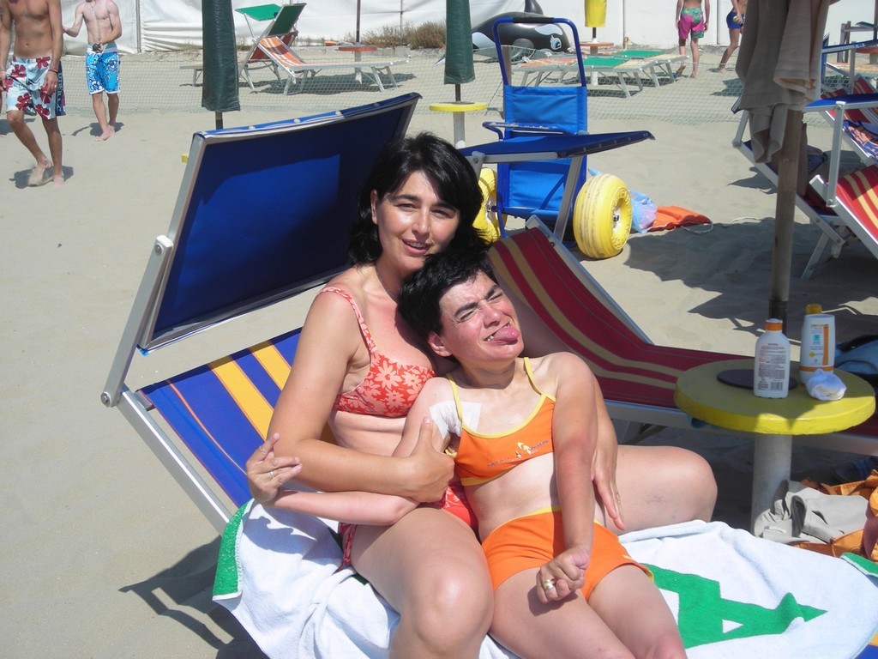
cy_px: 330
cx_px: 439
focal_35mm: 47
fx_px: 1192
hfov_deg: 40.4
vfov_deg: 30.9
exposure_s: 1/196
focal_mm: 7.8
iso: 50
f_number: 6.9
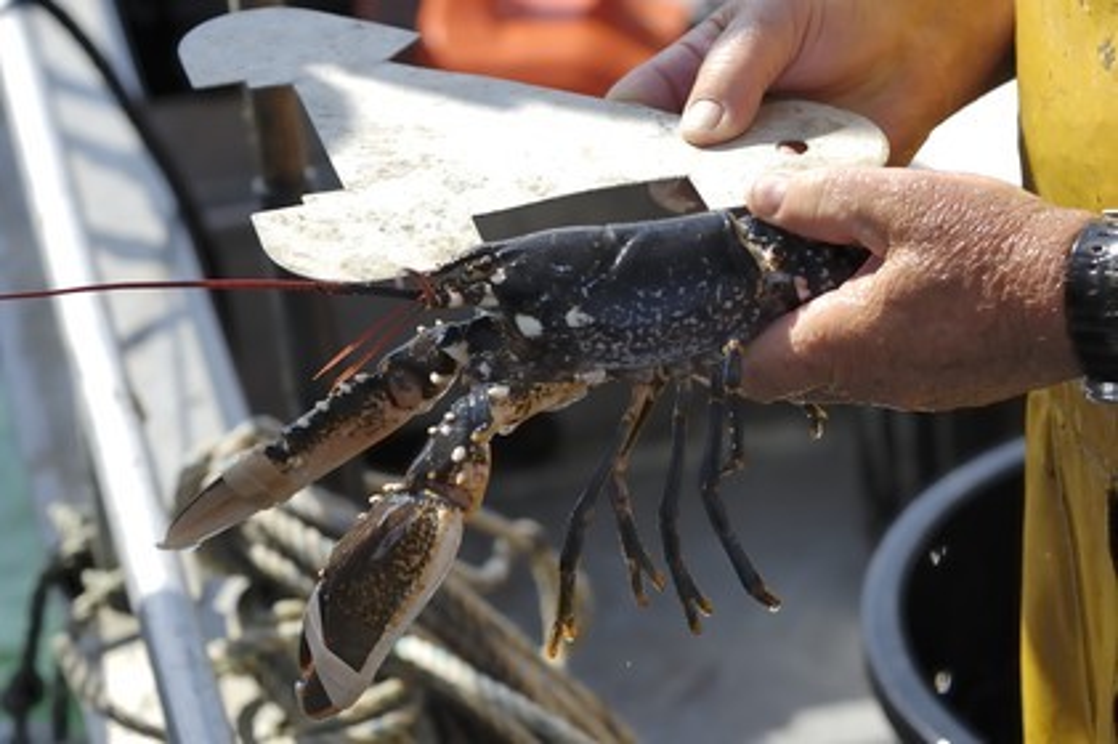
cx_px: 559
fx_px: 3258
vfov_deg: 13.0
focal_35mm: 105
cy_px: 372
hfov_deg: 19.5
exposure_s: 1/320
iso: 100
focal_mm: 70
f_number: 4.2
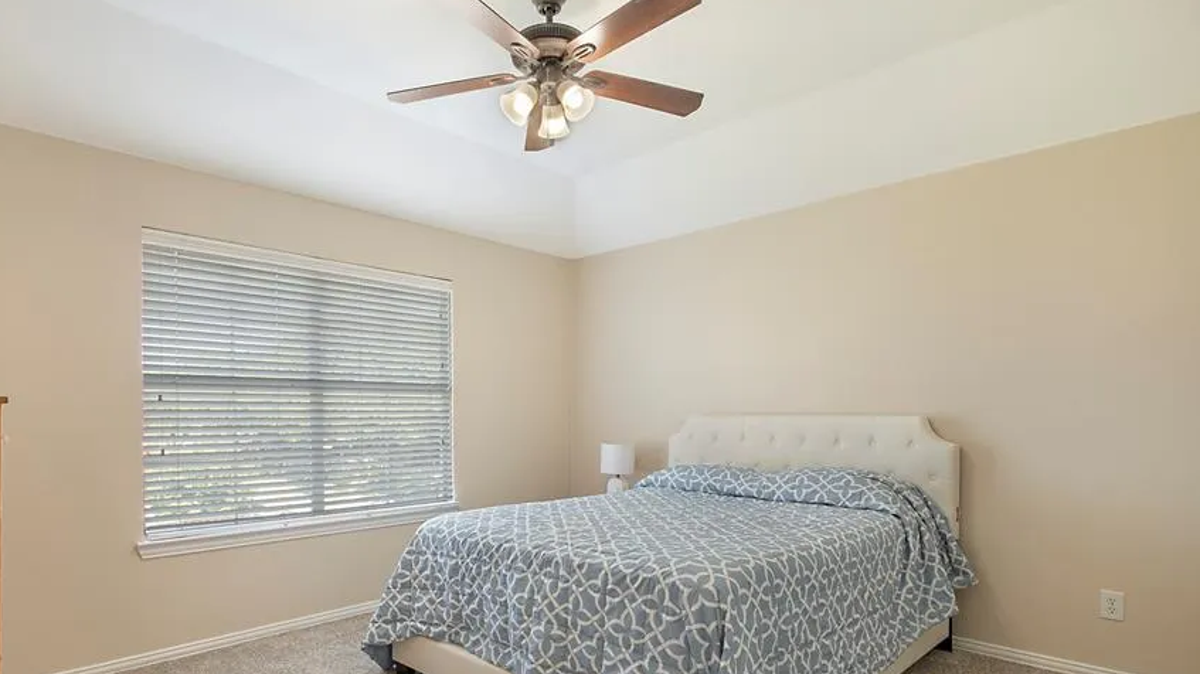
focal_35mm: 19
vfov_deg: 57.7
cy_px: 412
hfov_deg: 89.2
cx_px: 527
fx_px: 604
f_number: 11
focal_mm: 10
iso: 100
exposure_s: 1/15
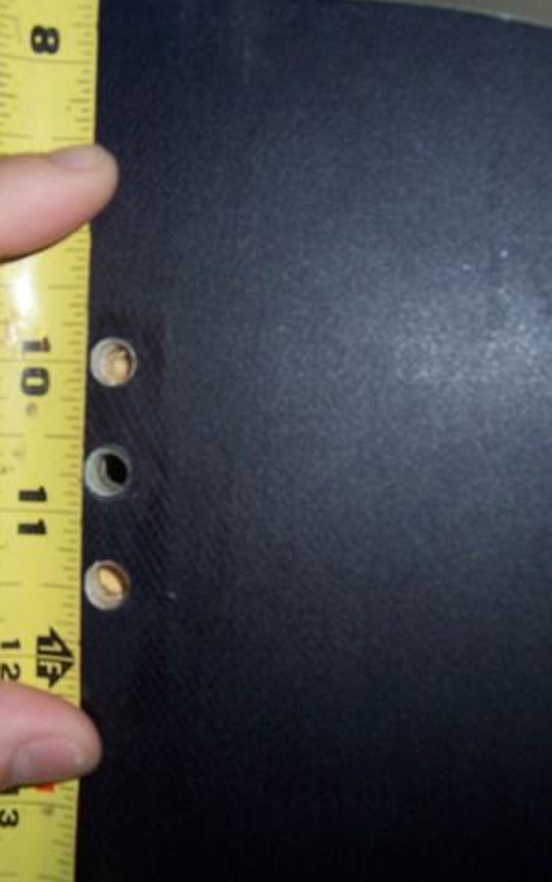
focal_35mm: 47
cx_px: 167
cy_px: 441
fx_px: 1130
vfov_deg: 42.6
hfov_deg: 27.2
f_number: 2.8
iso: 80
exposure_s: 1/60
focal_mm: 5.5
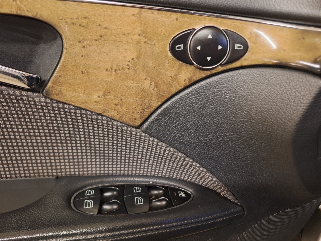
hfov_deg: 73.9
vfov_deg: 58.9
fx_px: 213
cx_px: 160
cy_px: 120
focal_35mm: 23
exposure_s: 1/20
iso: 500
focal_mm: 5.54
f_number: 1.8
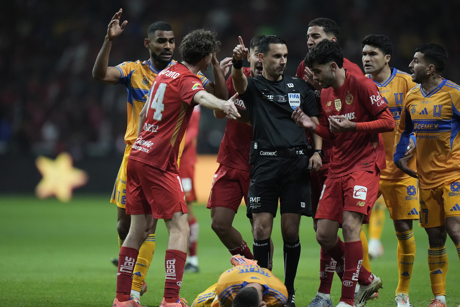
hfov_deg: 5.2
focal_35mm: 400
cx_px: 230
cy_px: 154
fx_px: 5111
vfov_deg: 3.4
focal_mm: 400
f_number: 2.8
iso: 5000
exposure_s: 1/4000
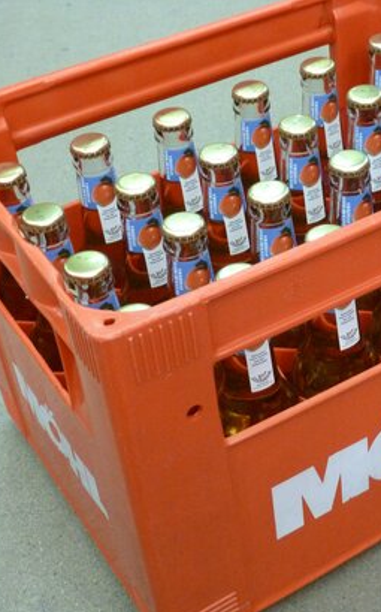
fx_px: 982
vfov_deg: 34.6
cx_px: 312
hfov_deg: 21.6
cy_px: 310
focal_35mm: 59
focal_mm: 7.4
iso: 400
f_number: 3.9
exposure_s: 1/8
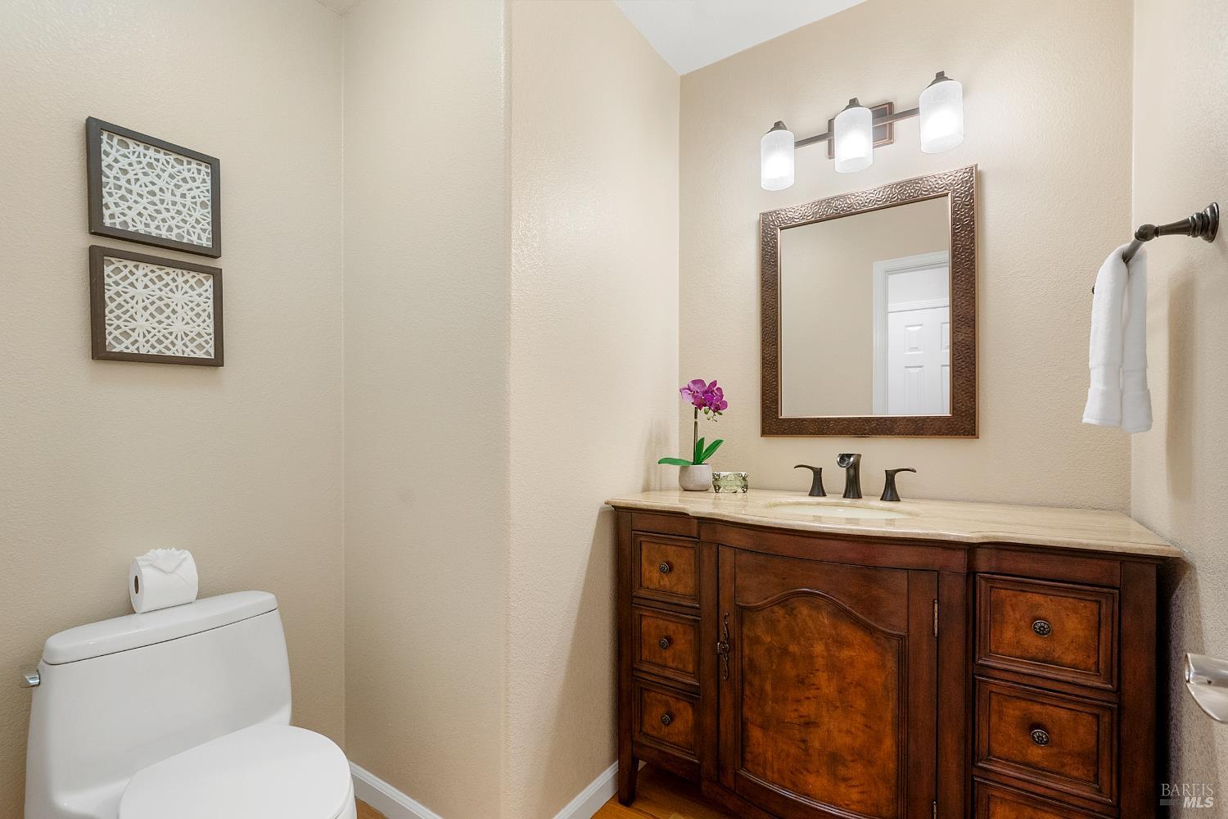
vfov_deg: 77.3
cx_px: 614
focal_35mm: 15
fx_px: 512
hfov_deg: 100.4
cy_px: 410
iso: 320
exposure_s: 1/3
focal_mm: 10
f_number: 8
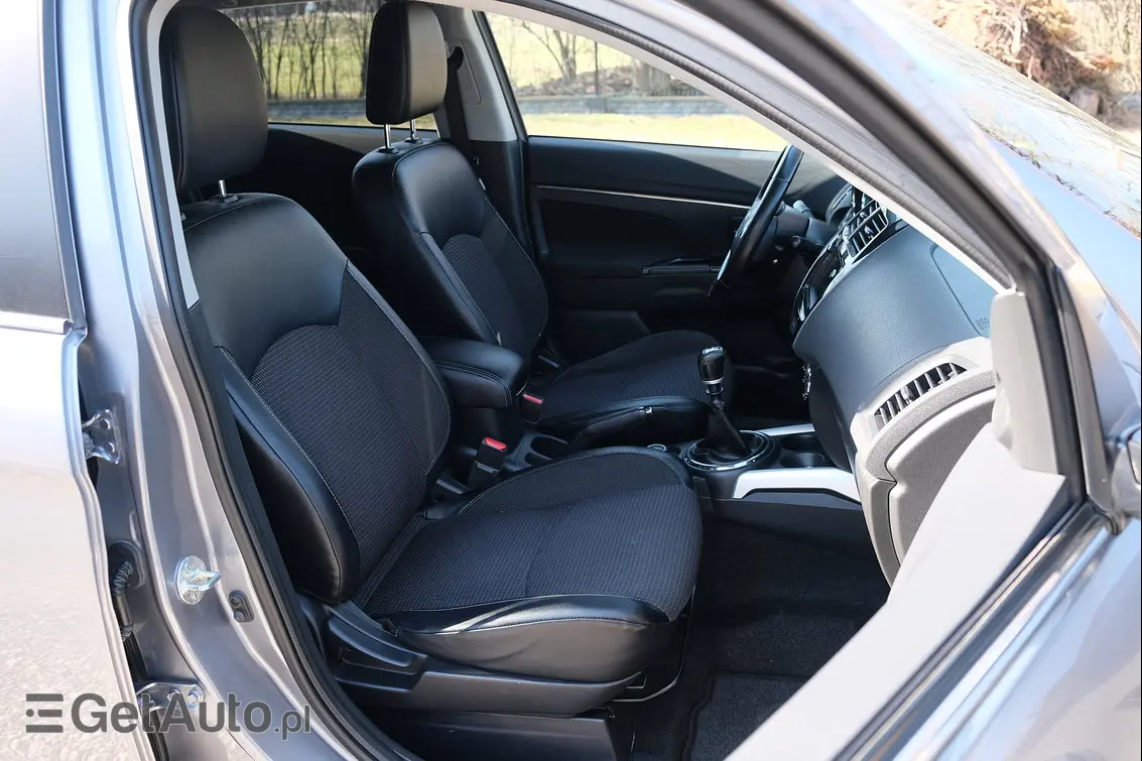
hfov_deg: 60.3
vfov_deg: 42.3
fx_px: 983
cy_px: 380
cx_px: 571
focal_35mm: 31
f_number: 4
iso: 320
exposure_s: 1/90
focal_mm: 20.5
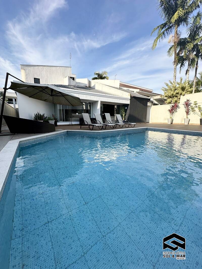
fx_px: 109
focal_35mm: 14
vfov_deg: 102.1
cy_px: 134
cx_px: 101
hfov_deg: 85.7
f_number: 2.2
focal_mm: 2.22
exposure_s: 1/836
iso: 50
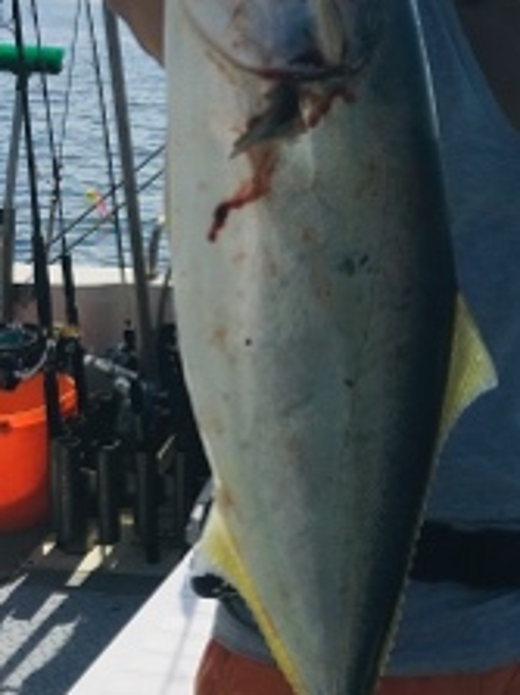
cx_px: 571
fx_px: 1303
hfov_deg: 21.4
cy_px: 159
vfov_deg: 29.3
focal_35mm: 65
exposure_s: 1/3846
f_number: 2.2
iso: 25
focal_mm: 4.15
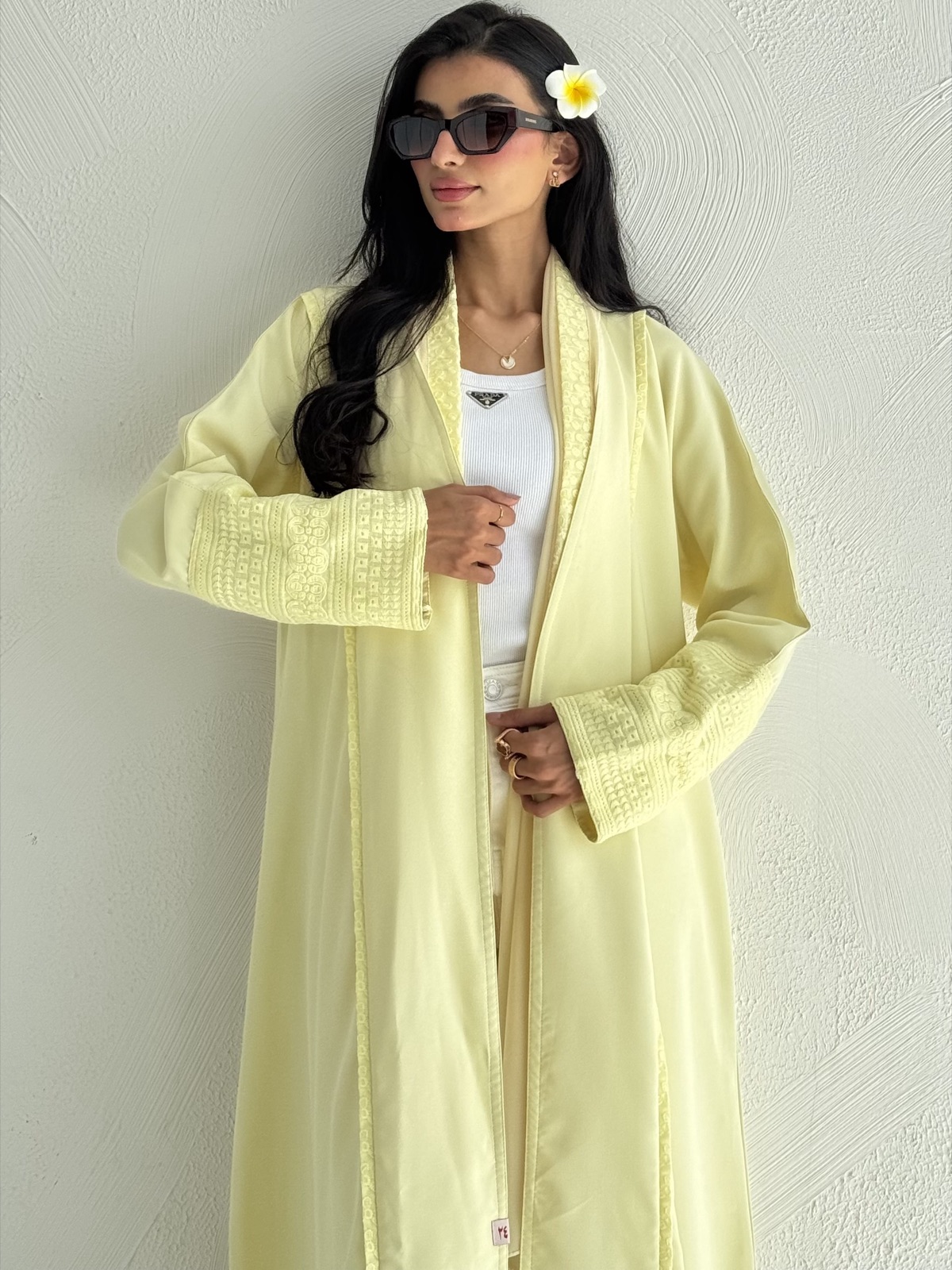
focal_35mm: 37
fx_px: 1357
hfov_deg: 38.7
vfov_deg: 50.1
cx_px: 476
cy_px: 635
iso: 64
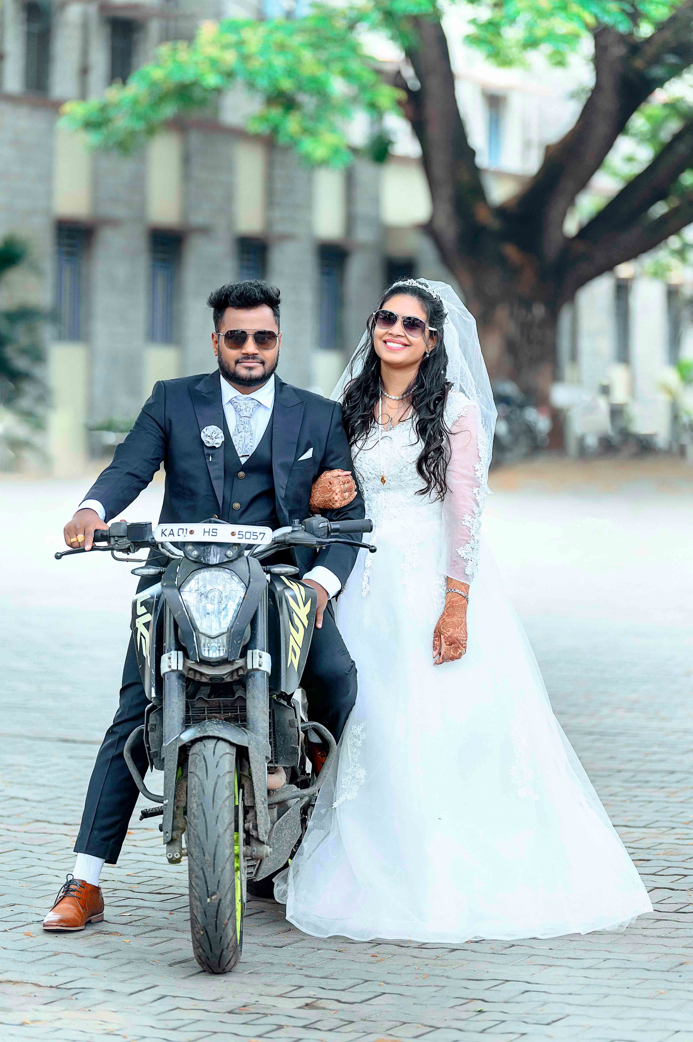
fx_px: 3759
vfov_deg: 15.8
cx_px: 346
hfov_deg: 10.5
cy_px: 521
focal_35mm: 130
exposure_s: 1/160
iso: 250
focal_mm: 130
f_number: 2.8
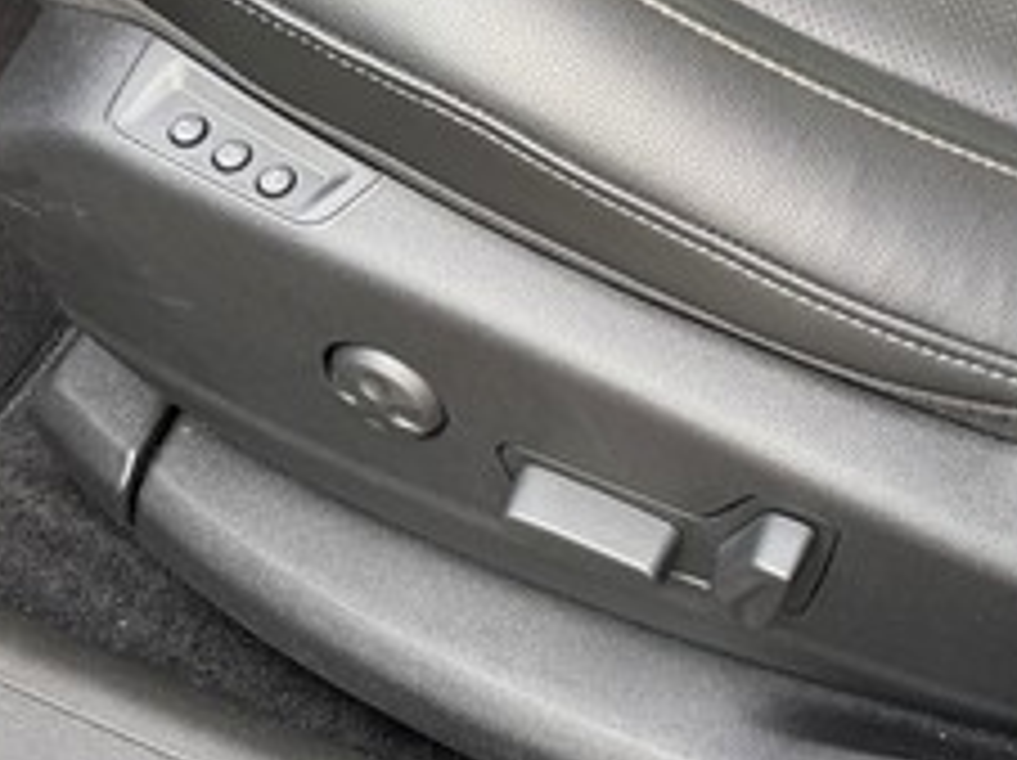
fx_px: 1996
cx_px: 868
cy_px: -279
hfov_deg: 27.8
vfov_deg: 19.6
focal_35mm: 68
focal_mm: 6.76
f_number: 1.78
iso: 320
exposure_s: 1/60
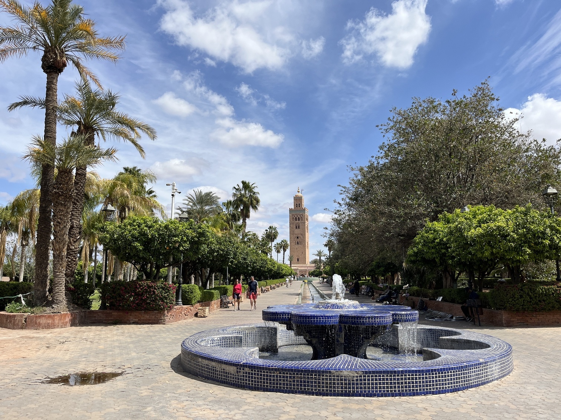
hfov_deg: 67.3
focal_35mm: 26
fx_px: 421
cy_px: 210
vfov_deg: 53.1
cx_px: 280
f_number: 1.6
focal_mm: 5.1
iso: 50
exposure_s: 1/5319
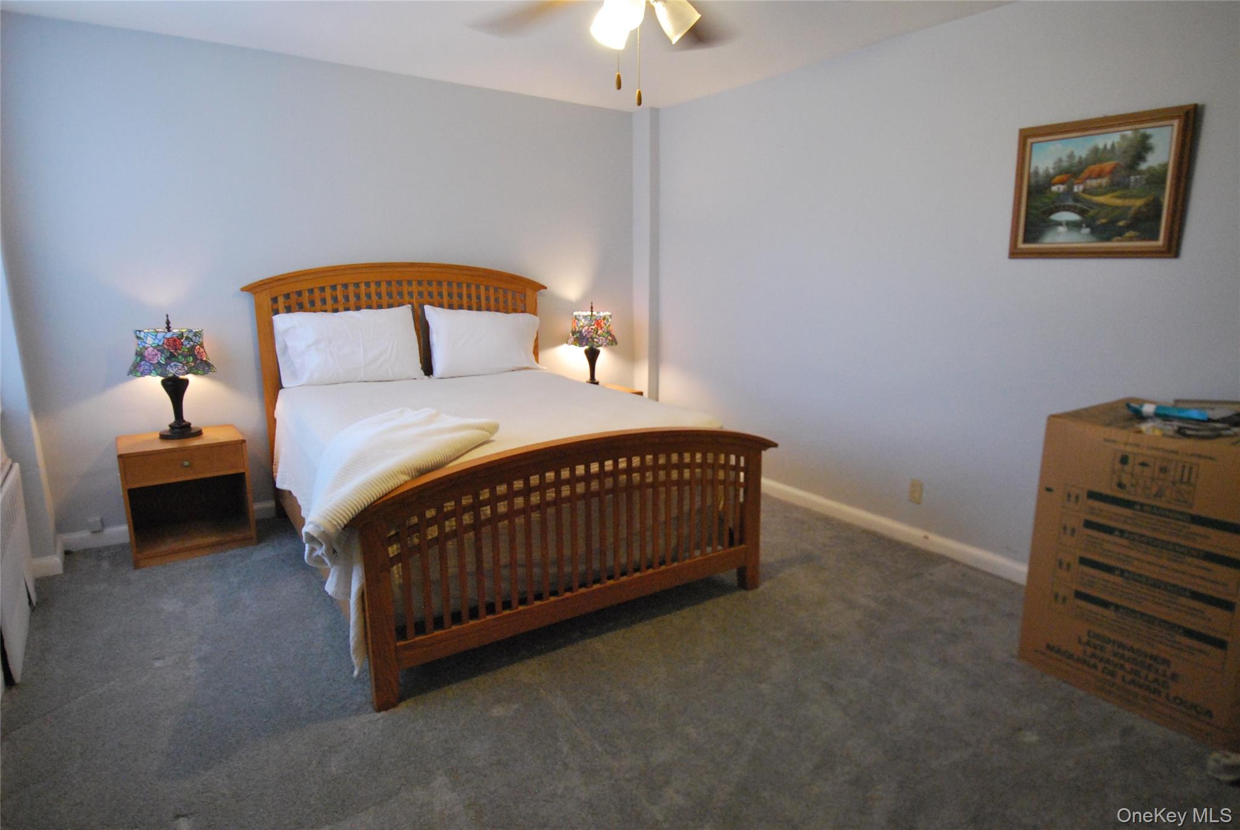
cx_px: 620
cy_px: 415
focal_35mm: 21
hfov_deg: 81.1
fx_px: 724
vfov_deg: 59.6
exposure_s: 1/20
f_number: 6.3
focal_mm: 14
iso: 1600
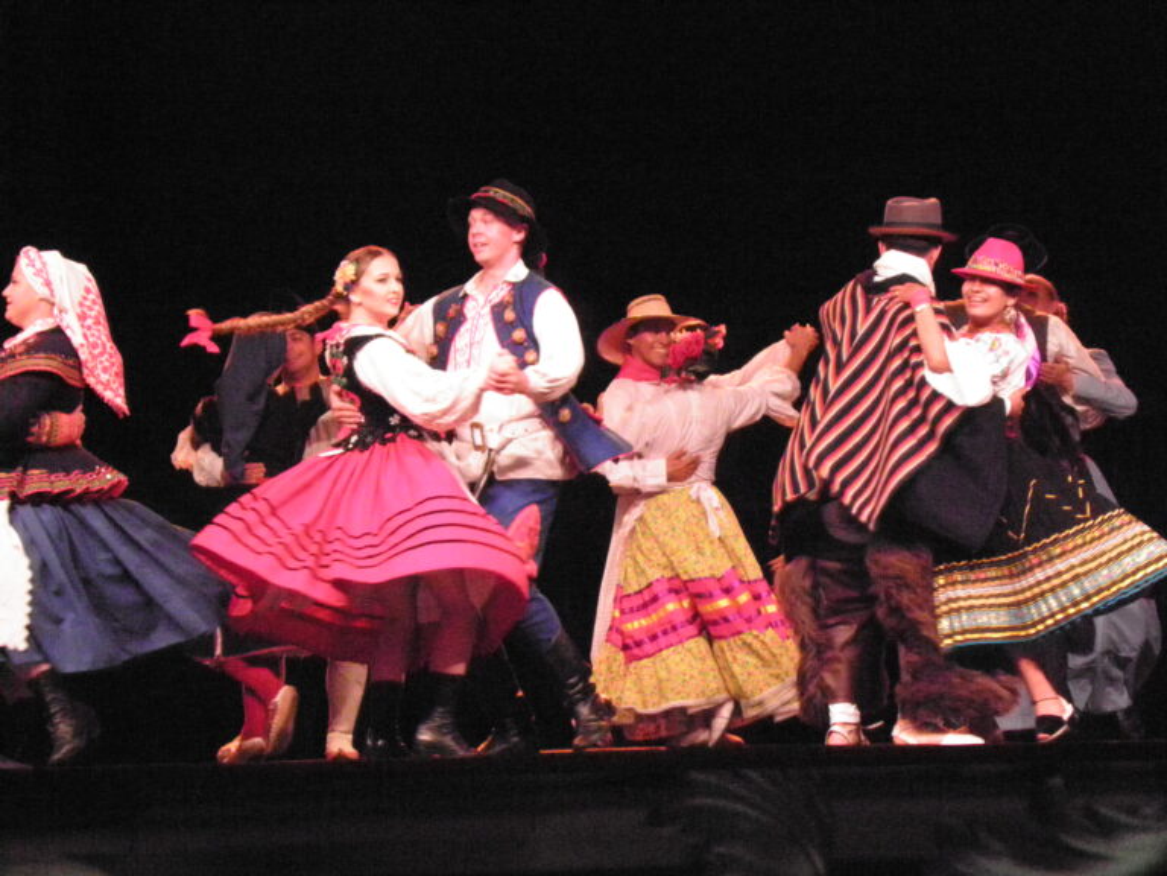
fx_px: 5799
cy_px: 438
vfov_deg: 8.6
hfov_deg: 11.5
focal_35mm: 172
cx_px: 584
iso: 1600
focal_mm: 30.67
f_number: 4.5
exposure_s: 1/200
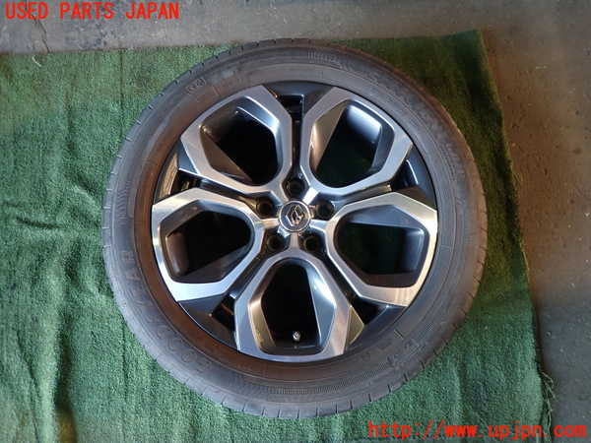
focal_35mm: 25
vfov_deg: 54.9
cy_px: 222
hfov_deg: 69.4
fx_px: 427
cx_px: 296
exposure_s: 1/30
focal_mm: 4.5
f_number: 2
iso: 200
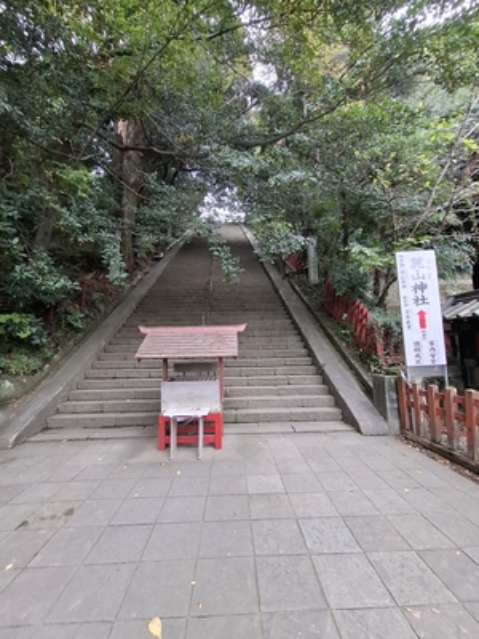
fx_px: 240
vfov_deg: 106.2
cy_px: 320
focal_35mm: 13
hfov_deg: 89.9
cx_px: 240
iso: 40
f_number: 2.2
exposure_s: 1/50
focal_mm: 1.74
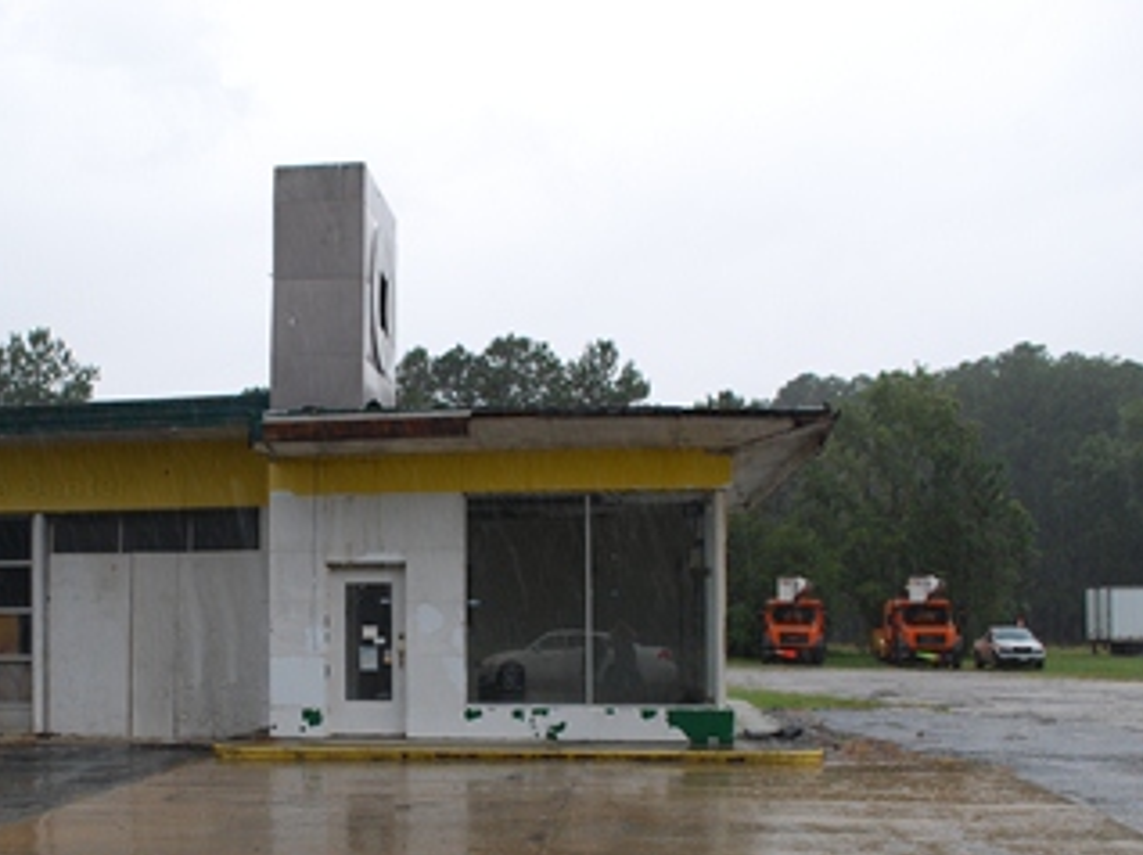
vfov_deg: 32.6
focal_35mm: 44
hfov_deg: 42.1
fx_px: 1452
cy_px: 571
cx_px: 341
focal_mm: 20
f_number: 5.6
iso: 140
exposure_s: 1/125
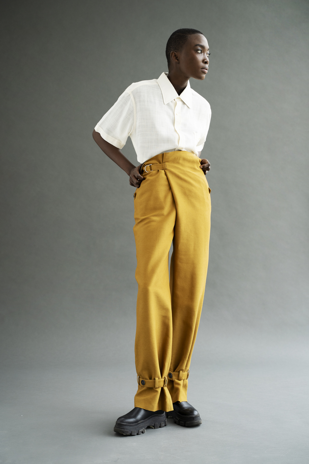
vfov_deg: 35.6
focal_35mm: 56
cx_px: 154
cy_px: 232
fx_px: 721
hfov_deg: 24.2
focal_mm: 56
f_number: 3.5
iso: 500
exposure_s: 1/200
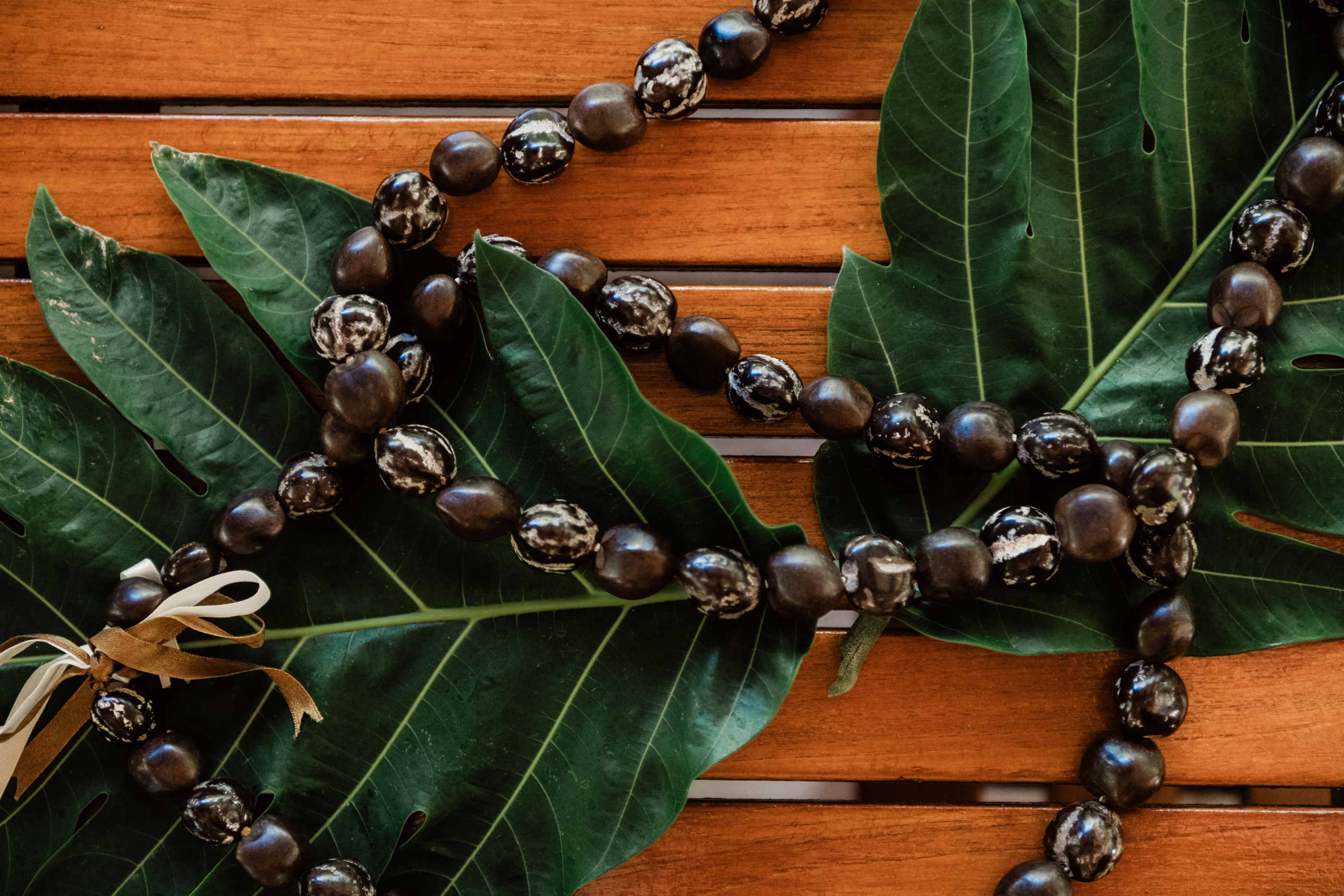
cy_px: 448
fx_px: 2613
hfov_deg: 28.8
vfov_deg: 19.5
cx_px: 672
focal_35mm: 70
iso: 1250
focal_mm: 70
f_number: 2.8
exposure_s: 1/400
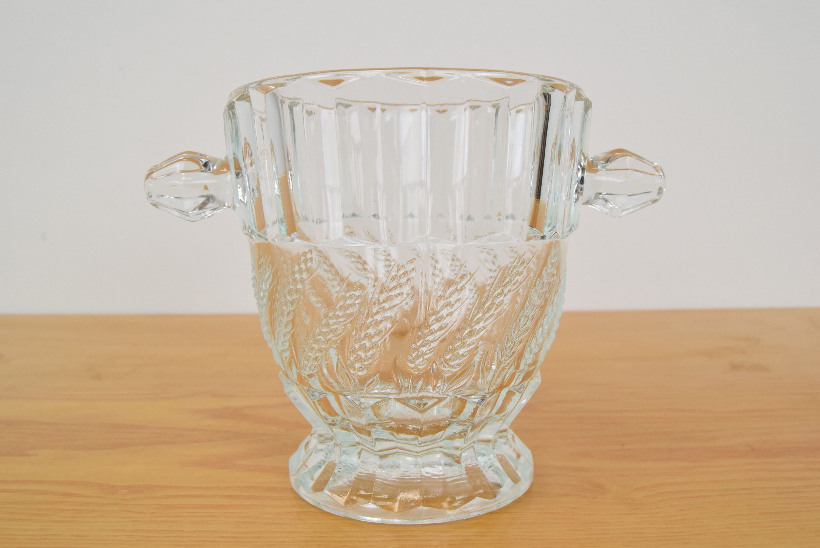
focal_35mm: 34
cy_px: 274
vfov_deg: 38.4
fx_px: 786
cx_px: 410
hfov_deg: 55.1
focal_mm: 23
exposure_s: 1/320
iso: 1600
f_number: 9
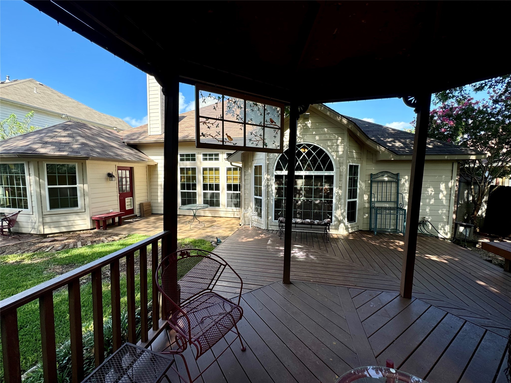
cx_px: 256
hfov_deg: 102.1
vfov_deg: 85.7
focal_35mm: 14
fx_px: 207
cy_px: 192
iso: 40
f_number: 2.2
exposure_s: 1/318
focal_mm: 2.22
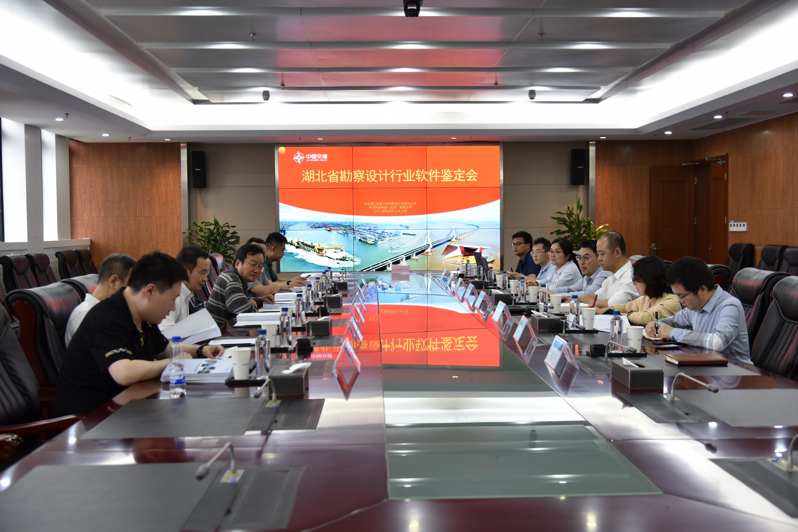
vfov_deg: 33.4
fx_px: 886
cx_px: 399
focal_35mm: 40
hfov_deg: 48.5
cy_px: 266
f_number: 4
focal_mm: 40
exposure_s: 1/40
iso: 400
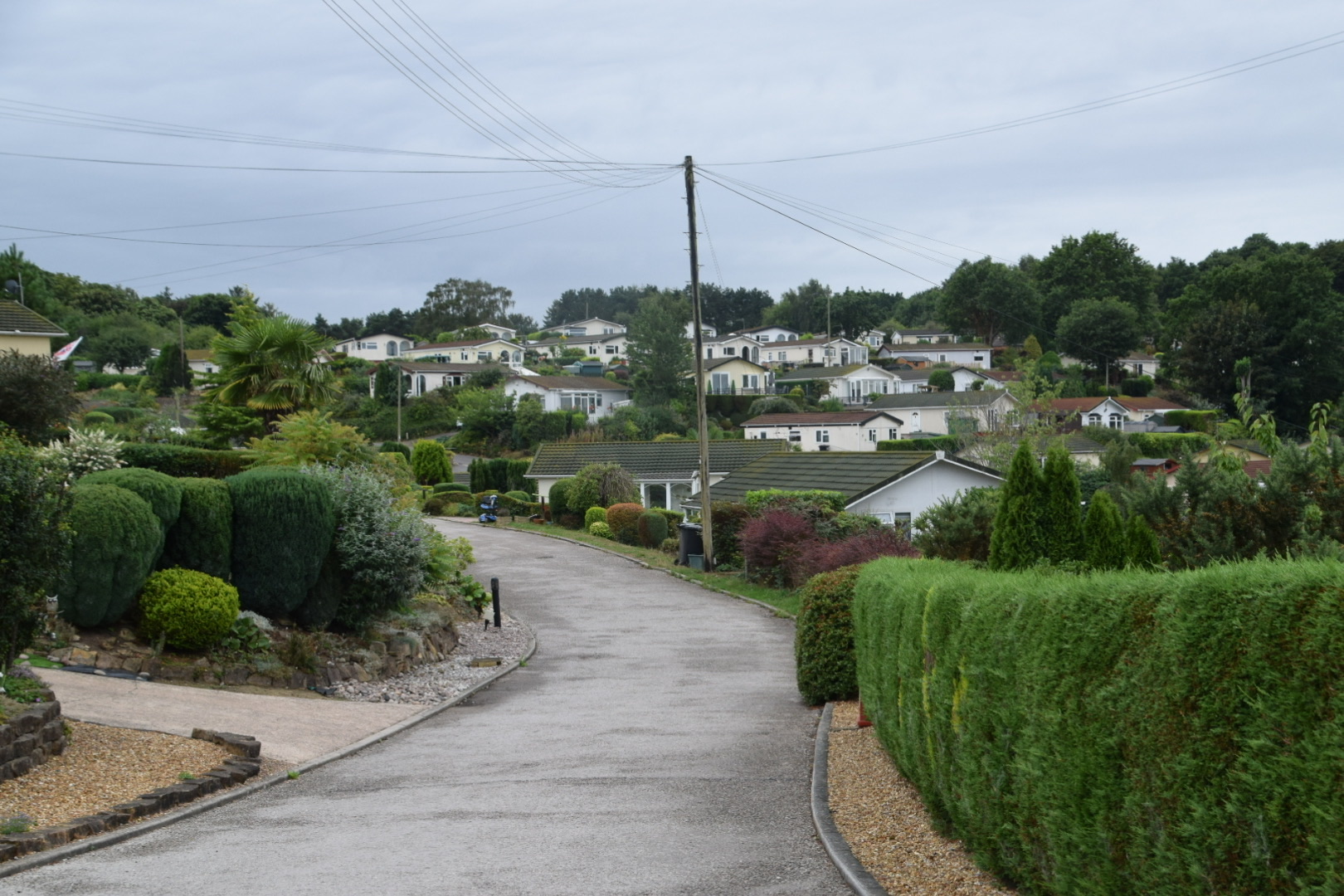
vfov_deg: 28.1
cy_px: 448
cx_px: 672
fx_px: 1792
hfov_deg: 41.1
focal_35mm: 48
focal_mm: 32
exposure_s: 1/250
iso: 400
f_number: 8
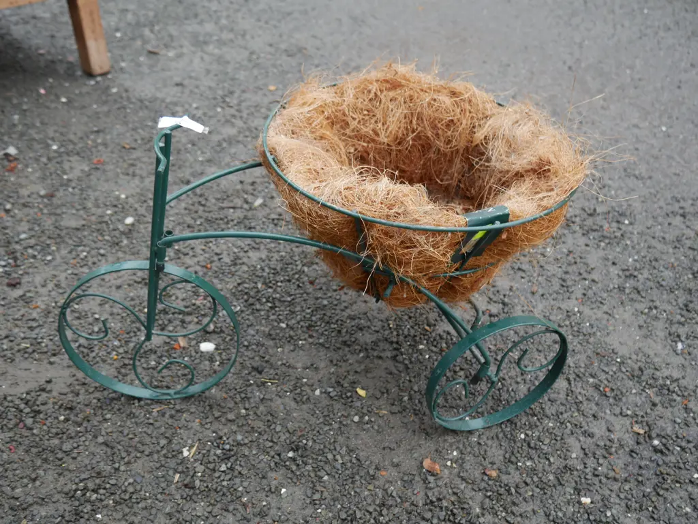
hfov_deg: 56.8
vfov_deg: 44.2
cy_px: 262
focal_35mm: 32
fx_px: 646
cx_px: 349
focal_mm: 16
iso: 200
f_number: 3.6
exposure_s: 1/125
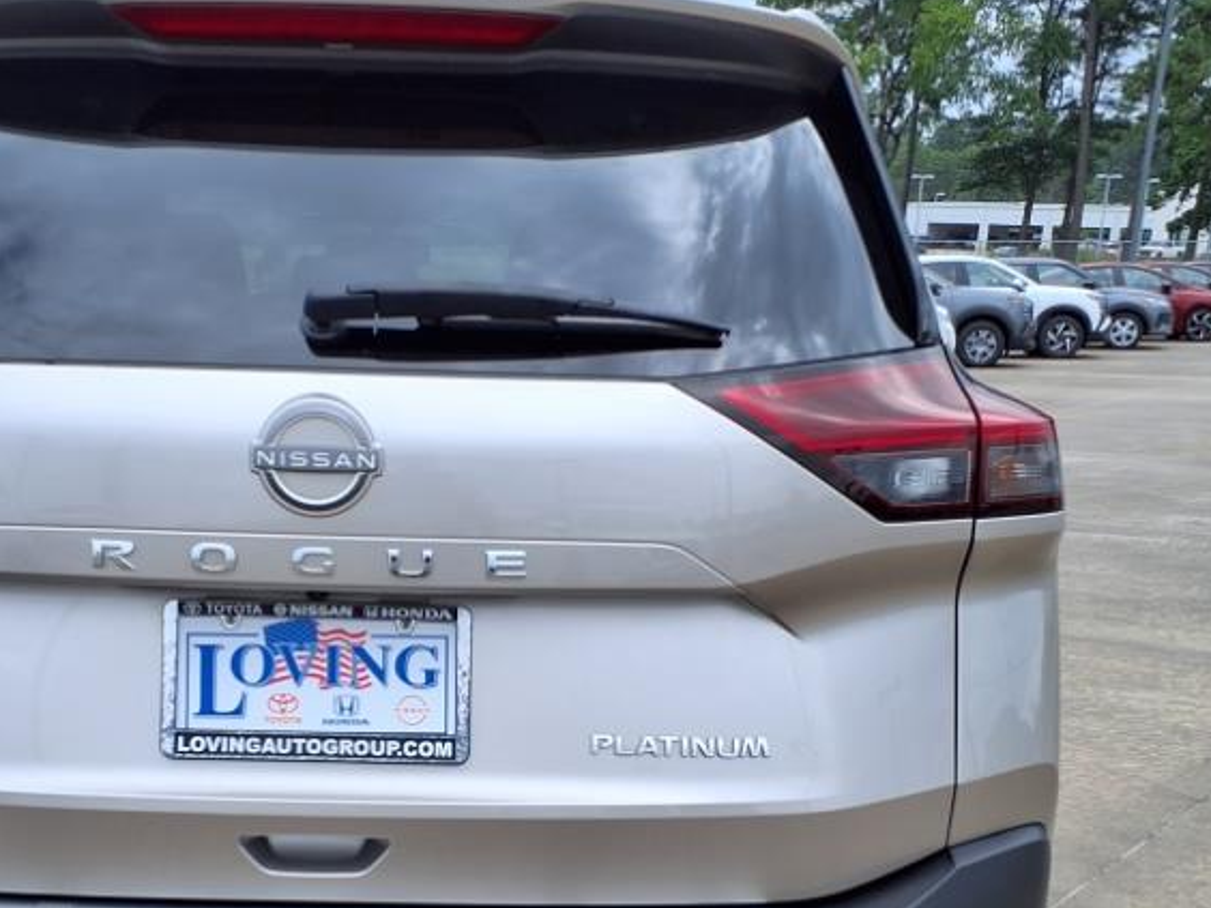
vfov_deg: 28.9
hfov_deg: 38.6
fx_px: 1714
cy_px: 743
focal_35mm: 49
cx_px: 440
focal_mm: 3.58
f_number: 1.9
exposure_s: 1/1250
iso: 40
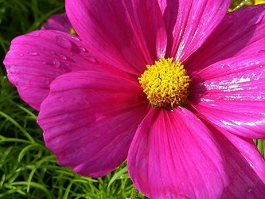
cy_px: 88
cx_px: 155
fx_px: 919
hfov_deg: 16.4
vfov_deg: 12.4
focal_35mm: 120
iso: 50
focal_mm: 12.9
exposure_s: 1/160
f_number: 8
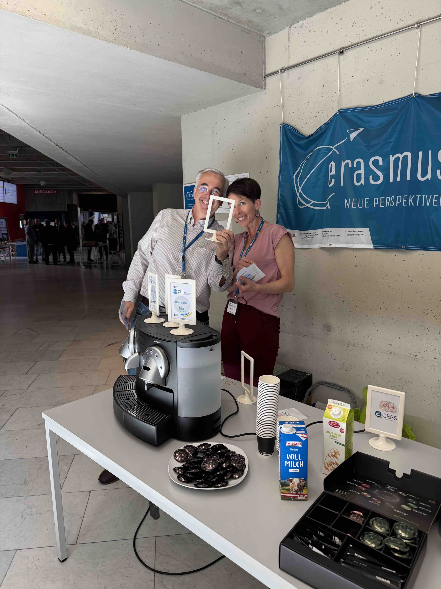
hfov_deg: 56.8
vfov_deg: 71.6
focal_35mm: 24
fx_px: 408
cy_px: 294
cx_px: 220
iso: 80
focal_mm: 6.76
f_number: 1.78
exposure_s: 1/100
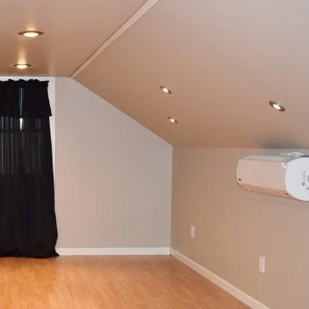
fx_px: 535
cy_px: 164
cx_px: 14
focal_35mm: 53
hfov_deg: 30.4
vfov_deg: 32.2
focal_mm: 18
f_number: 4.5
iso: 800
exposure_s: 1/80
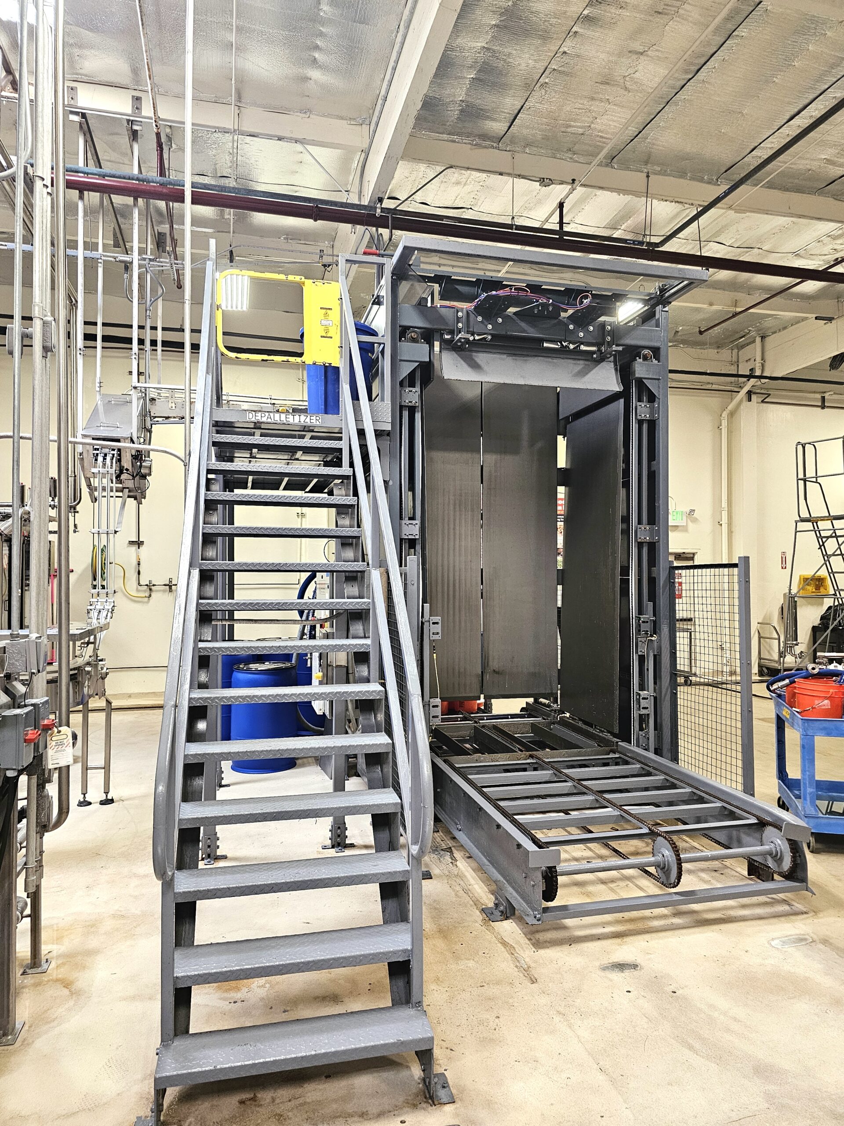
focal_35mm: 23
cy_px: 563
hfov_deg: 58.9
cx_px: 422
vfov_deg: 73.9
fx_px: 748
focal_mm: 6.3
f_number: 1.7
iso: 400
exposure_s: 1/120
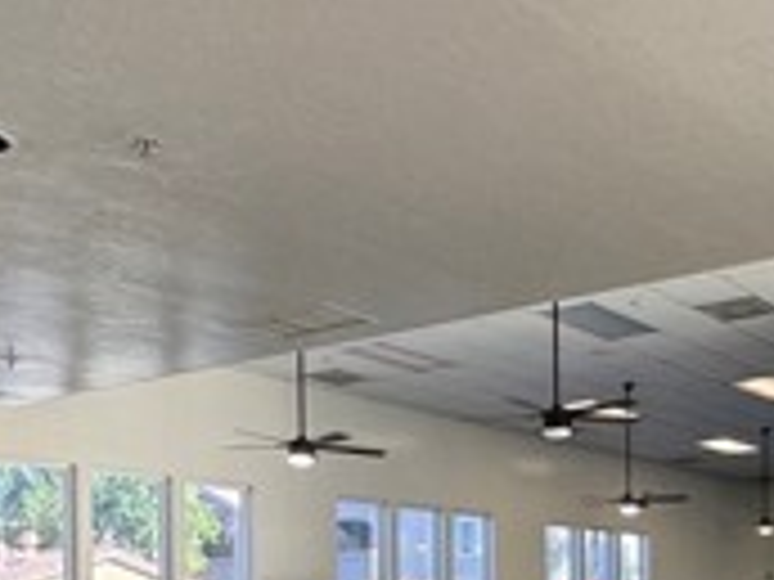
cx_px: 594
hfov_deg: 35.9
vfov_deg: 25.9
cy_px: 643
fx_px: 1163
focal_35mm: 52
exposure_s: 1/120
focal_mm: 2.22
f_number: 2.2
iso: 100
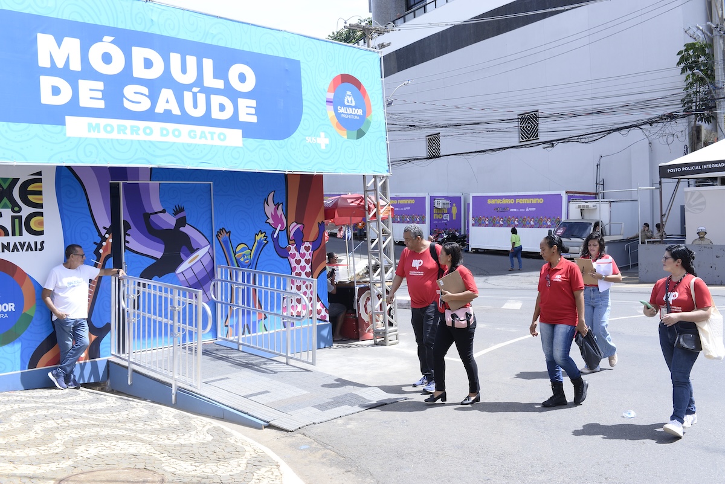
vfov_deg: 37.9
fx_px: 705
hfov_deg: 54.4
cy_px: 242
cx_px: 362
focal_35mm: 35
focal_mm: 35
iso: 500
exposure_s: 1/500
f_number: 11
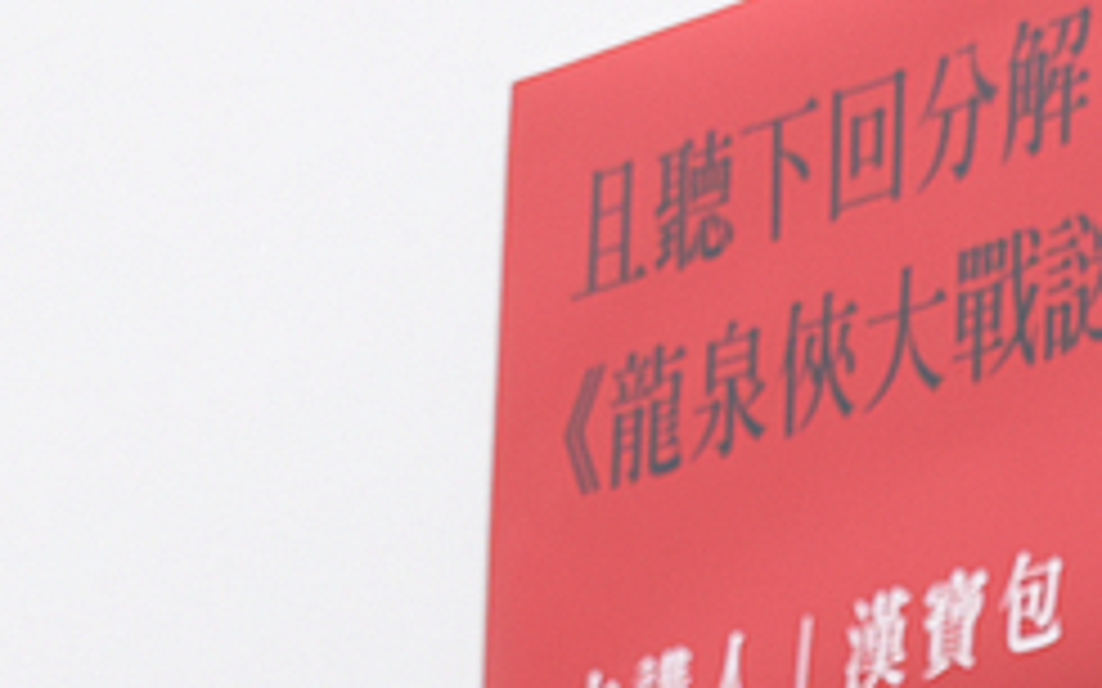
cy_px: 1434
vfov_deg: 4.3
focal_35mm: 299
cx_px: 1228
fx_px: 8978
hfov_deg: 7.0
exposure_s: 1/40
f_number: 5
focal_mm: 40
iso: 640
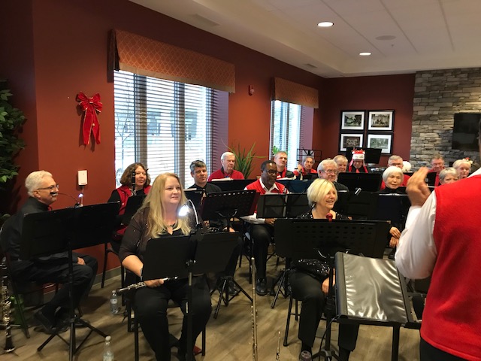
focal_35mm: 28
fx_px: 389
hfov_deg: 63.4
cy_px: 180
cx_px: 240
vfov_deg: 49.7
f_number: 1.8
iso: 100
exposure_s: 1/11
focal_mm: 3.99
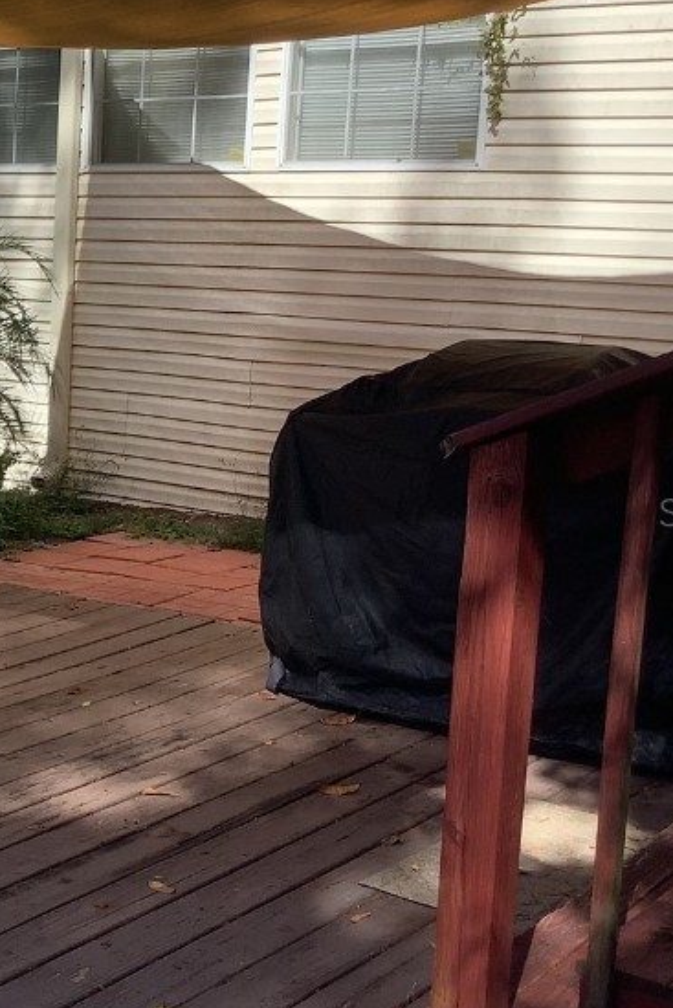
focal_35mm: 60
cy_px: 511
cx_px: -106
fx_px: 1681
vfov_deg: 33.4
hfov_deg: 21.3
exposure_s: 1/562
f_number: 2.4
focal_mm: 3.3
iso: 25
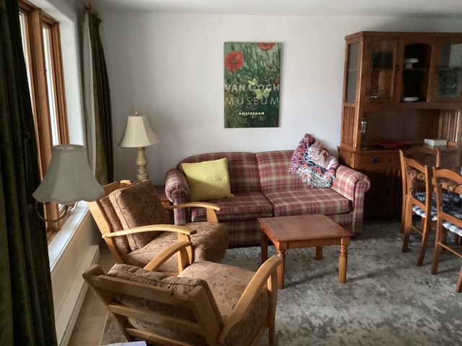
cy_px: 173
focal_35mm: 31
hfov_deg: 58.4
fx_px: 414
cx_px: 231
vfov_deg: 45.4
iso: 640
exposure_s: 1/24
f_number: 2.4
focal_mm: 3.3
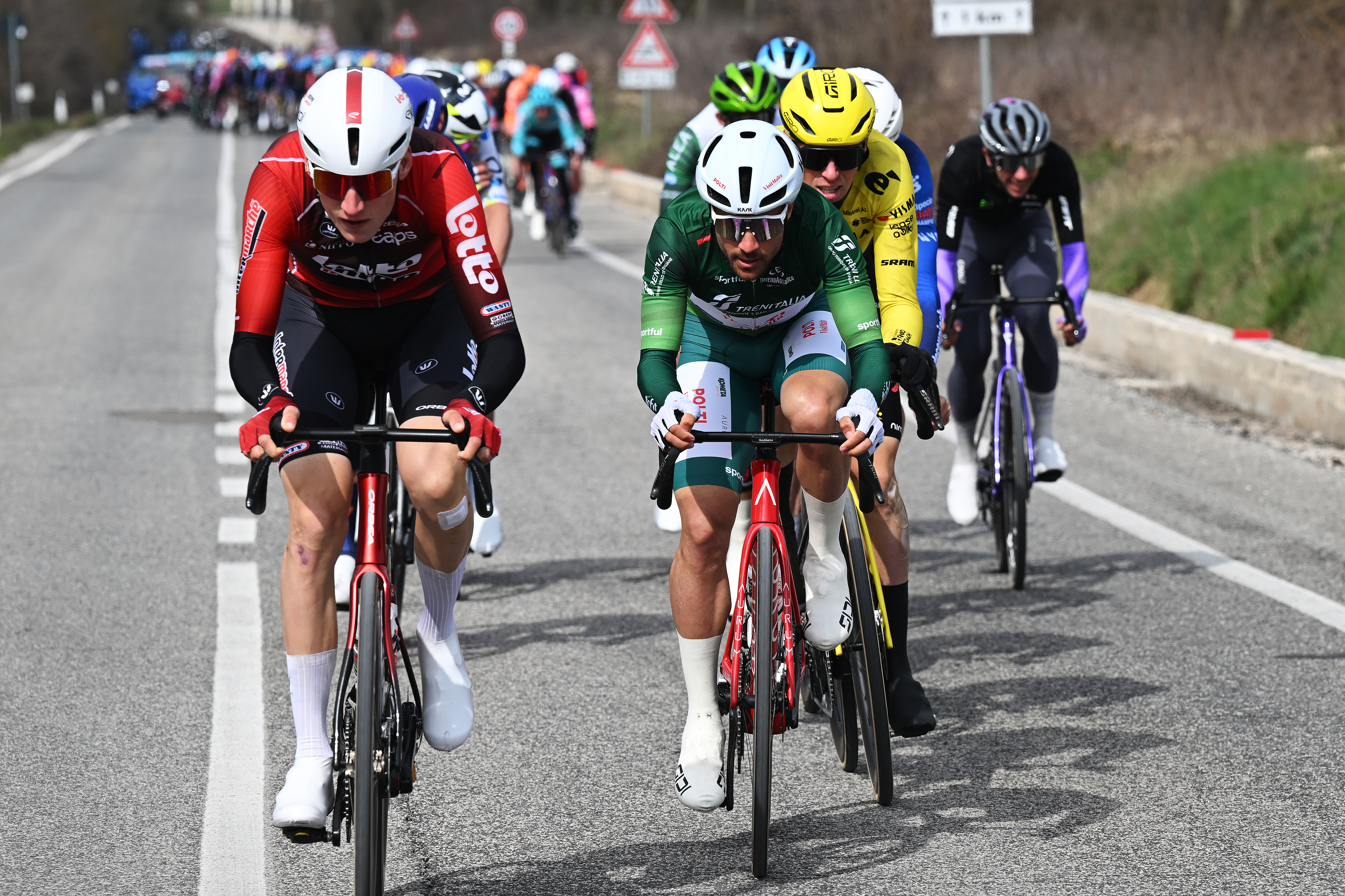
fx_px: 8666
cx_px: 672
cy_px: 448
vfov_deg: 5.9
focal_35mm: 232
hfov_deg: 8.9
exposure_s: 1/1600
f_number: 5.6
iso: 250
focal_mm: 155
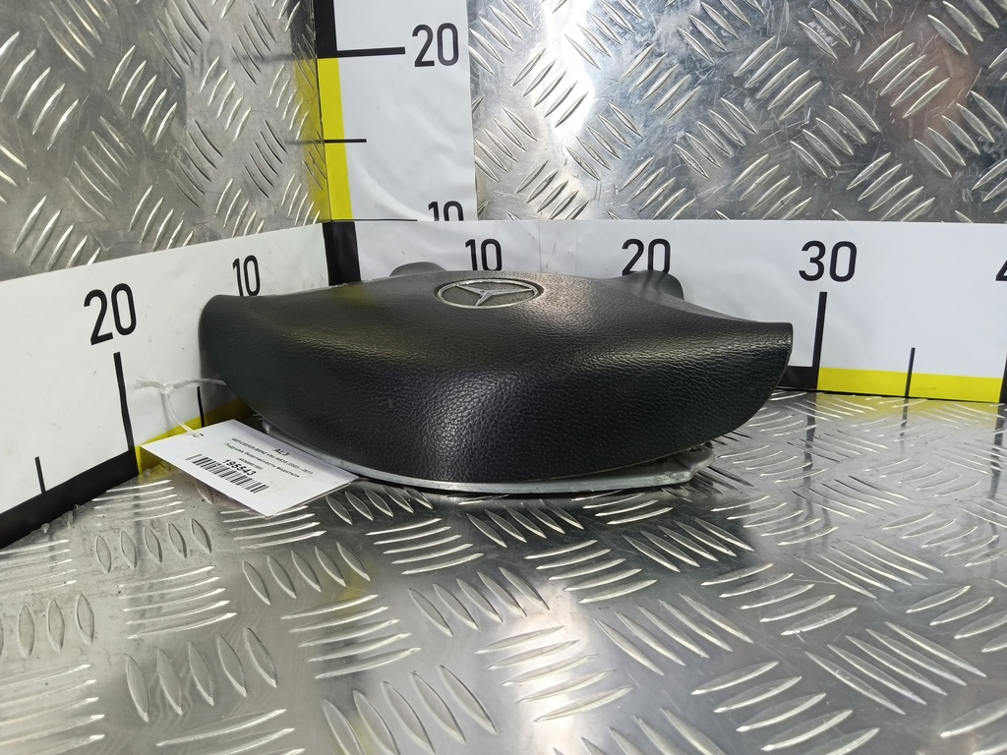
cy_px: 378
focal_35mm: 23
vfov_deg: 58.9
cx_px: 504
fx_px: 669
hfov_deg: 73.9
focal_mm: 4.11
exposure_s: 1/50
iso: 164
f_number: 1.6
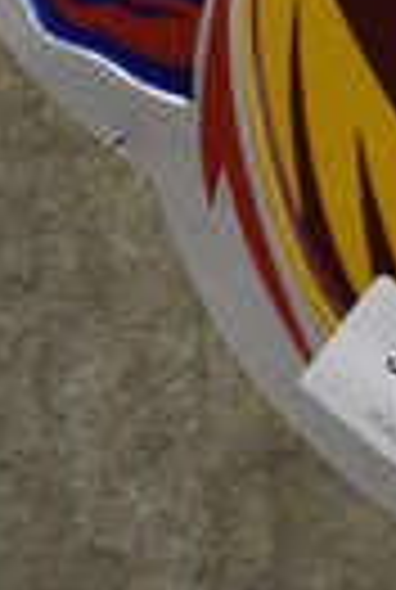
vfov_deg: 9.5
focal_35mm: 209
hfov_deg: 6.2
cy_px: -304
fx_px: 3430
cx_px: 1071
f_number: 3.8
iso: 2500
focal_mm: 20
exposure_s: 1/30
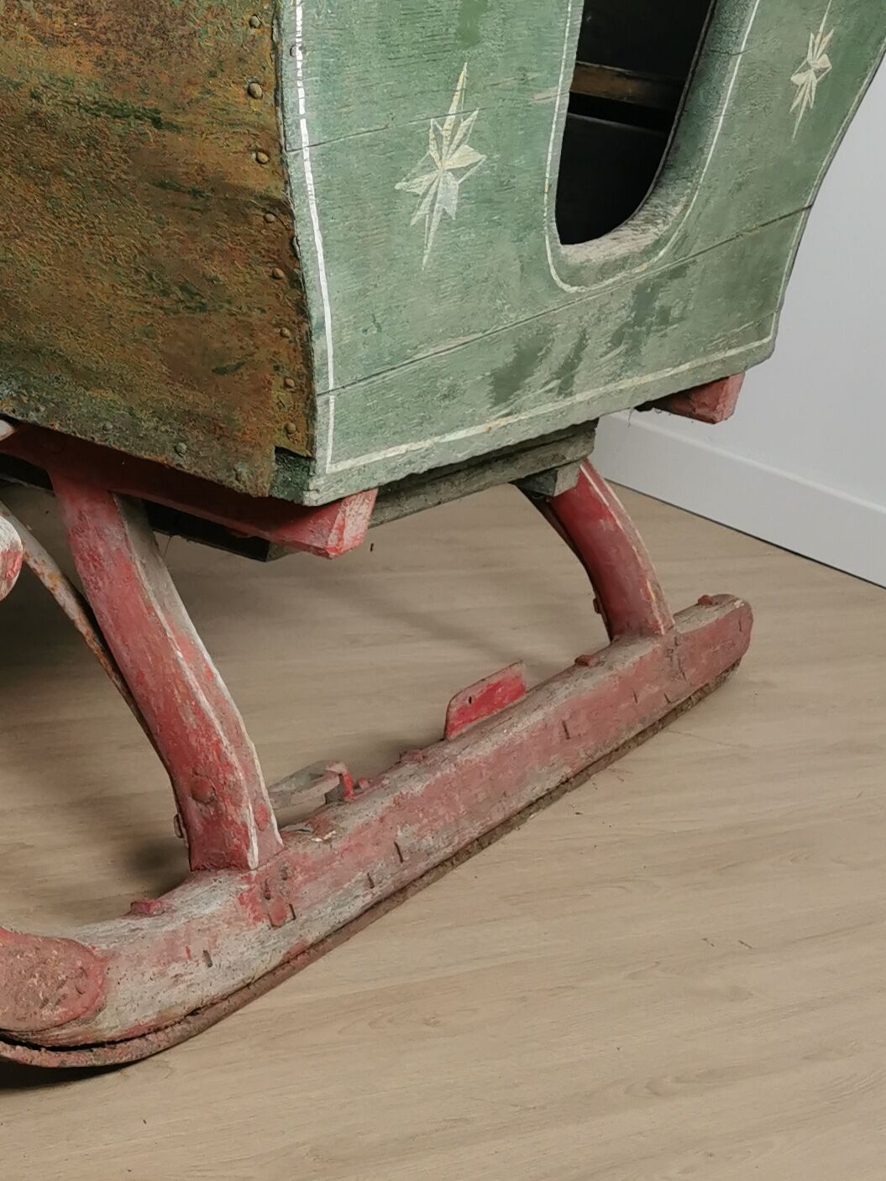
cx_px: -87
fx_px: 2389
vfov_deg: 27.0
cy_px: 153
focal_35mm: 70
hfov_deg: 20.1
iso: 125
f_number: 1.6
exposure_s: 1/50
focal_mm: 5.56
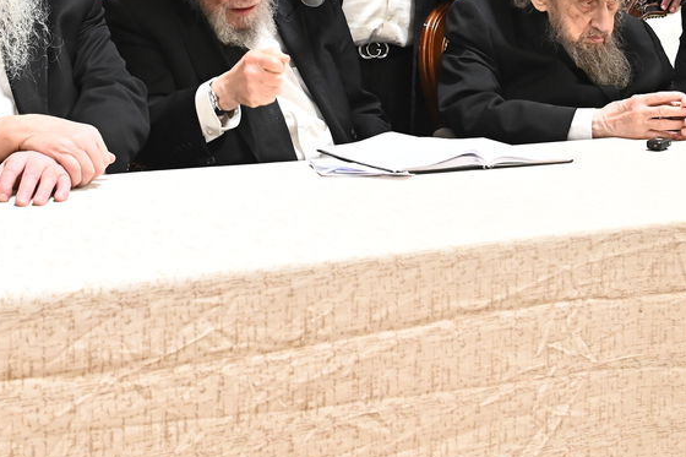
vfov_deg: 16.5
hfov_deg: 25.3
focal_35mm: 80
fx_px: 1524
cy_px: -43
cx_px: 244
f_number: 5
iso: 3200
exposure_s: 1/125
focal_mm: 32
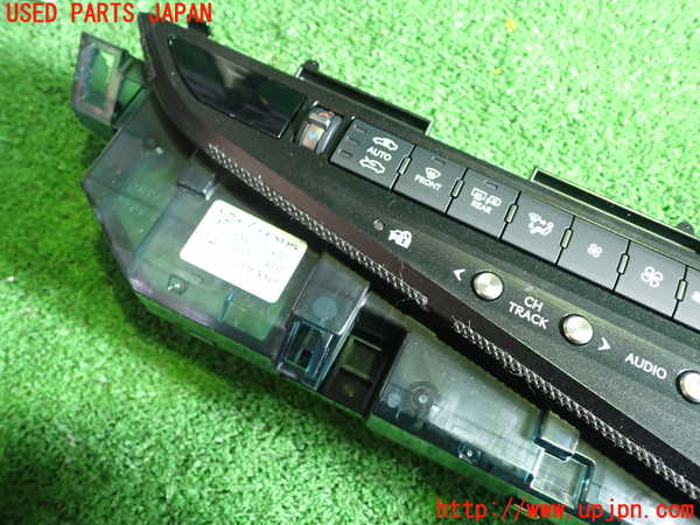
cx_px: 350
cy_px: 262
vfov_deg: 46.8
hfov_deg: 60.0
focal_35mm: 30
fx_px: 607
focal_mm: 5.4
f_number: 2.3
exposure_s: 1/30
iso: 500
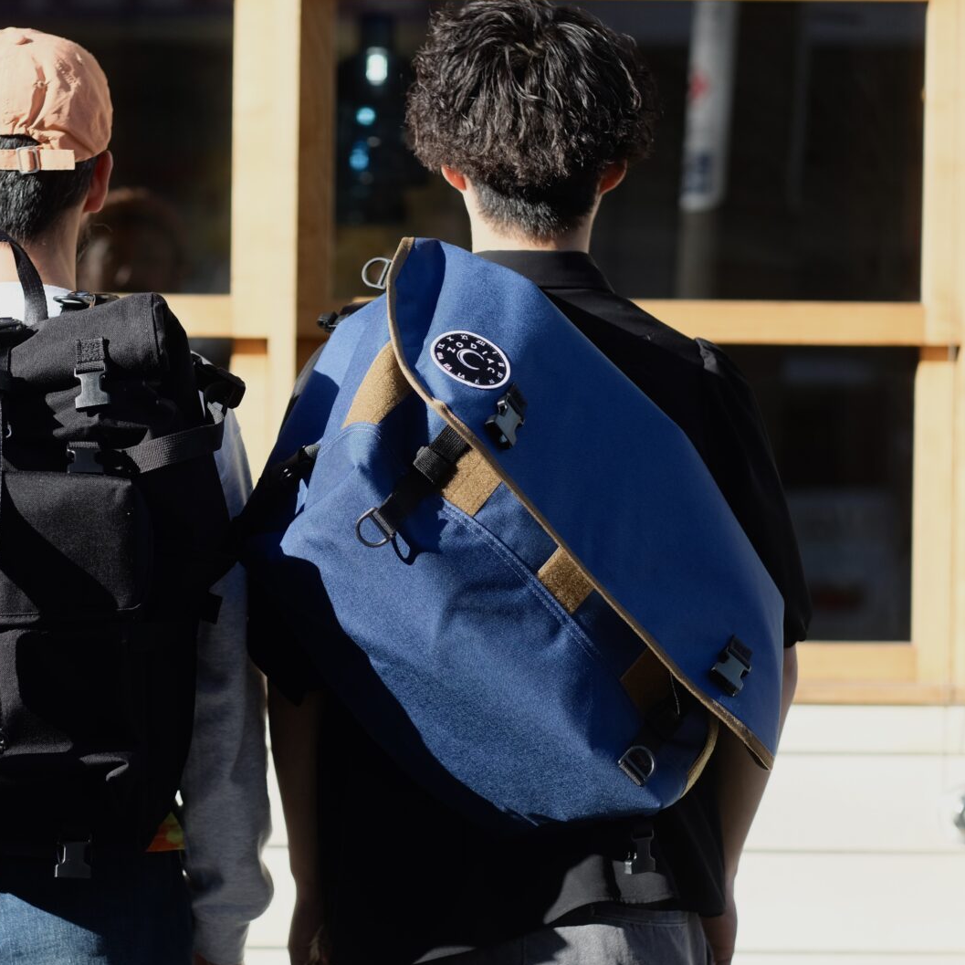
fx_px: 3406
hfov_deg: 16.1
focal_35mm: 108
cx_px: 250
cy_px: 483
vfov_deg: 16.1
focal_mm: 56
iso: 400
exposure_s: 1/1000
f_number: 2
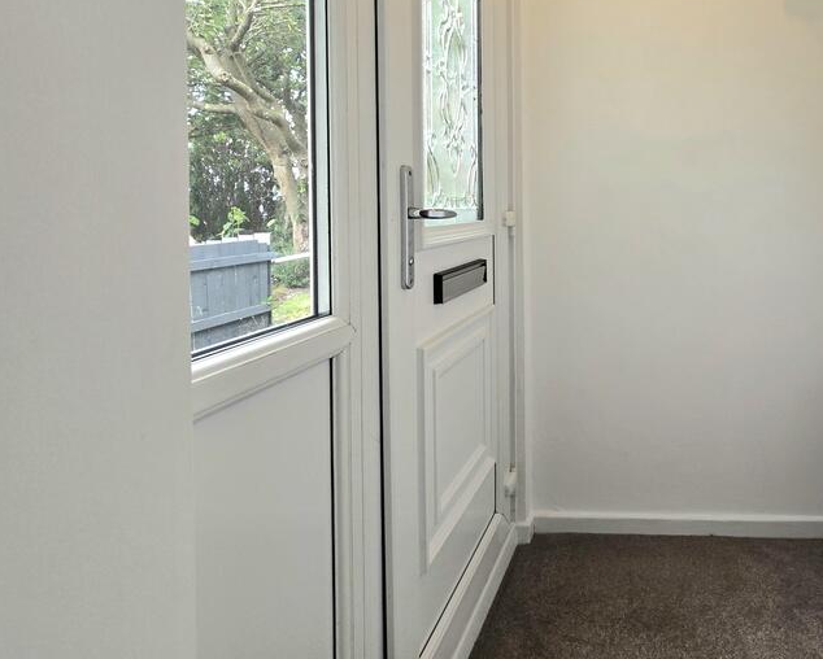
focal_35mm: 20
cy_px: 201
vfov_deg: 65.7
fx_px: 487
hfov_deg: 73.0
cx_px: 645
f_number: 2.2
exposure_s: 1/101
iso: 50
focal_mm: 2.2
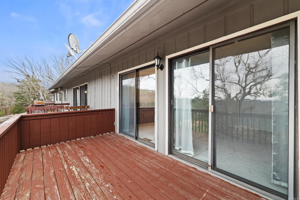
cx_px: 150
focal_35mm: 15
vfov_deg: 77.3
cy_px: 100
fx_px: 125
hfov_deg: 100.4
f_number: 9
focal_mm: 10
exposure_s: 1/2
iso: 200
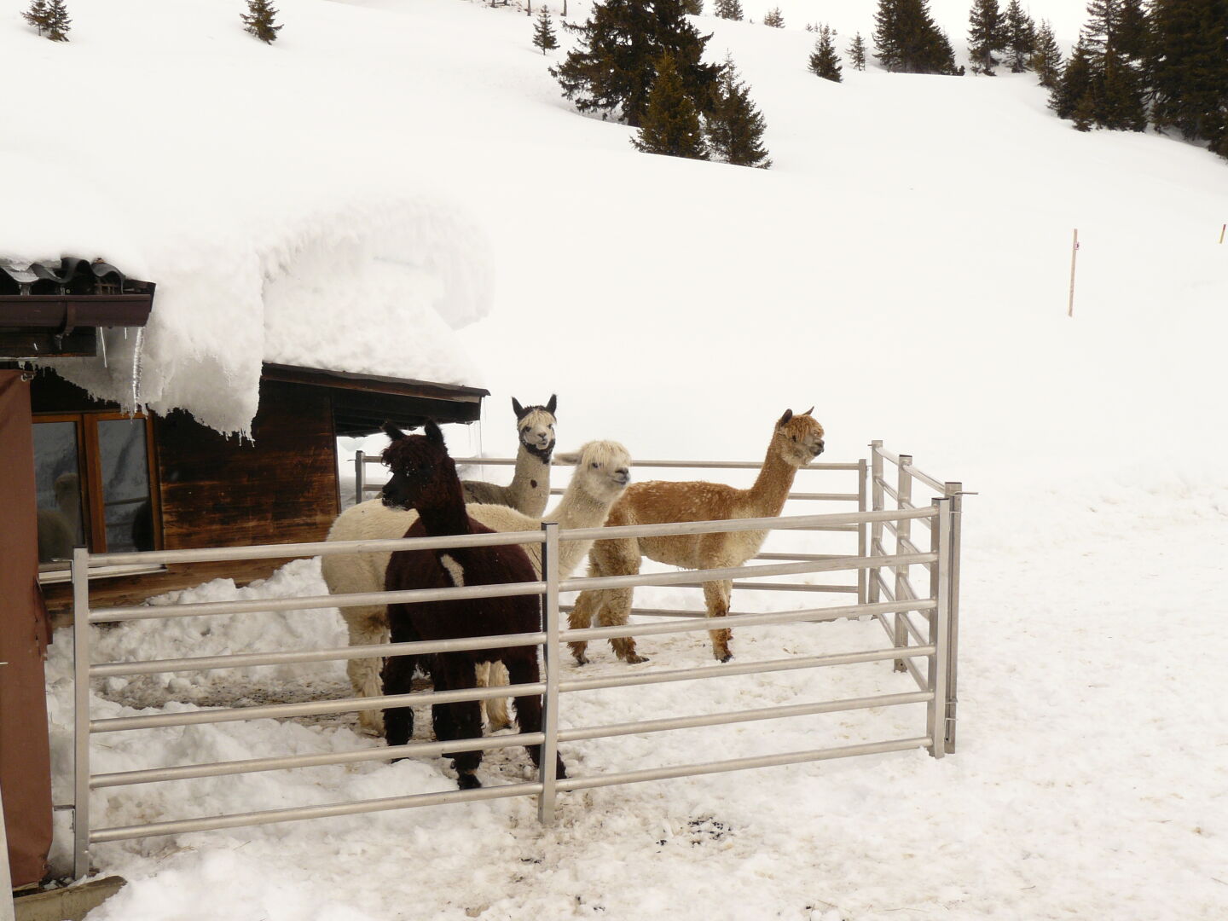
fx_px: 1738
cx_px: 614
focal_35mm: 49
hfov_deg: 38.9
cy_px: 460
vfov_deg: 29.7
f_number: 5.6
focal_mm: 8.2
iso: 100
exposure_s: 1/200
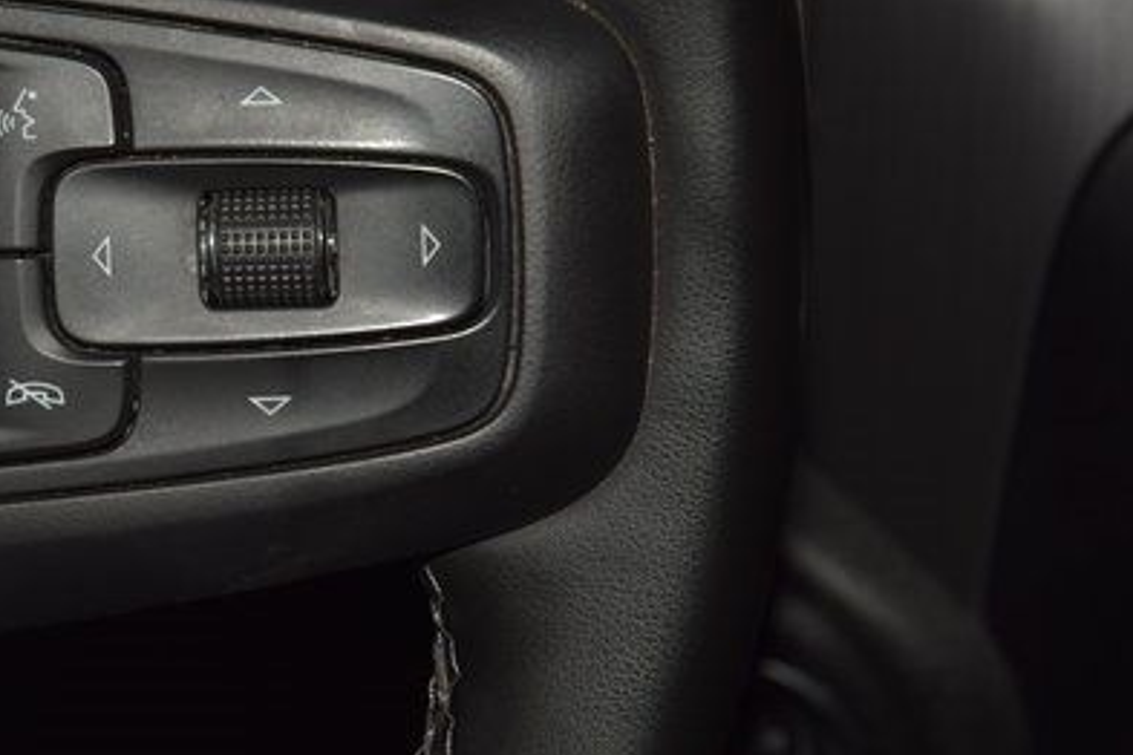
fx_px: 5381
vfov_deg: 8.0
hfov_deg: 12.0
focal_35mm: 171
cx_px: 222
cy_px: 195
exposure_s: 1/125
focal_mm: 70
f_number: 8
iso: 100
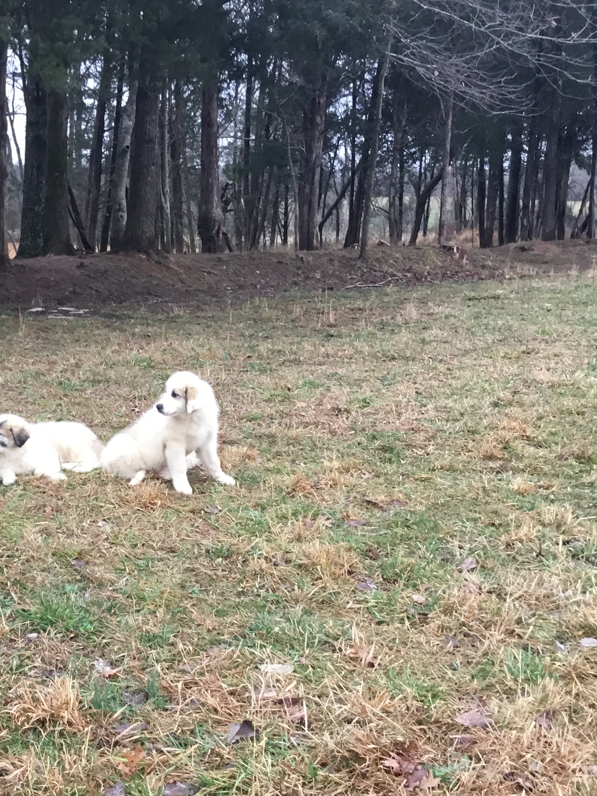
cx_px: 141
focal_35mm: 52
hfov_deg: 27.6
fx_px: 1196
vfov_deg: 36.8
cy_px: 450
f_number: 2.4
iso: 32
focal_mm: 3.3
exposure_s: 1/40
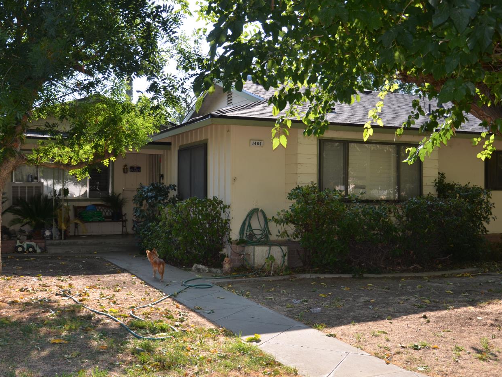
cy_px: 182
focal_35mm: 44
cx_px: 258
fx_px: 632
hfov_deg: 43.3
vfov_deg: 33.2
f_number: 5
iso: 100
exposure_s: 1/250
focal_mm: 25
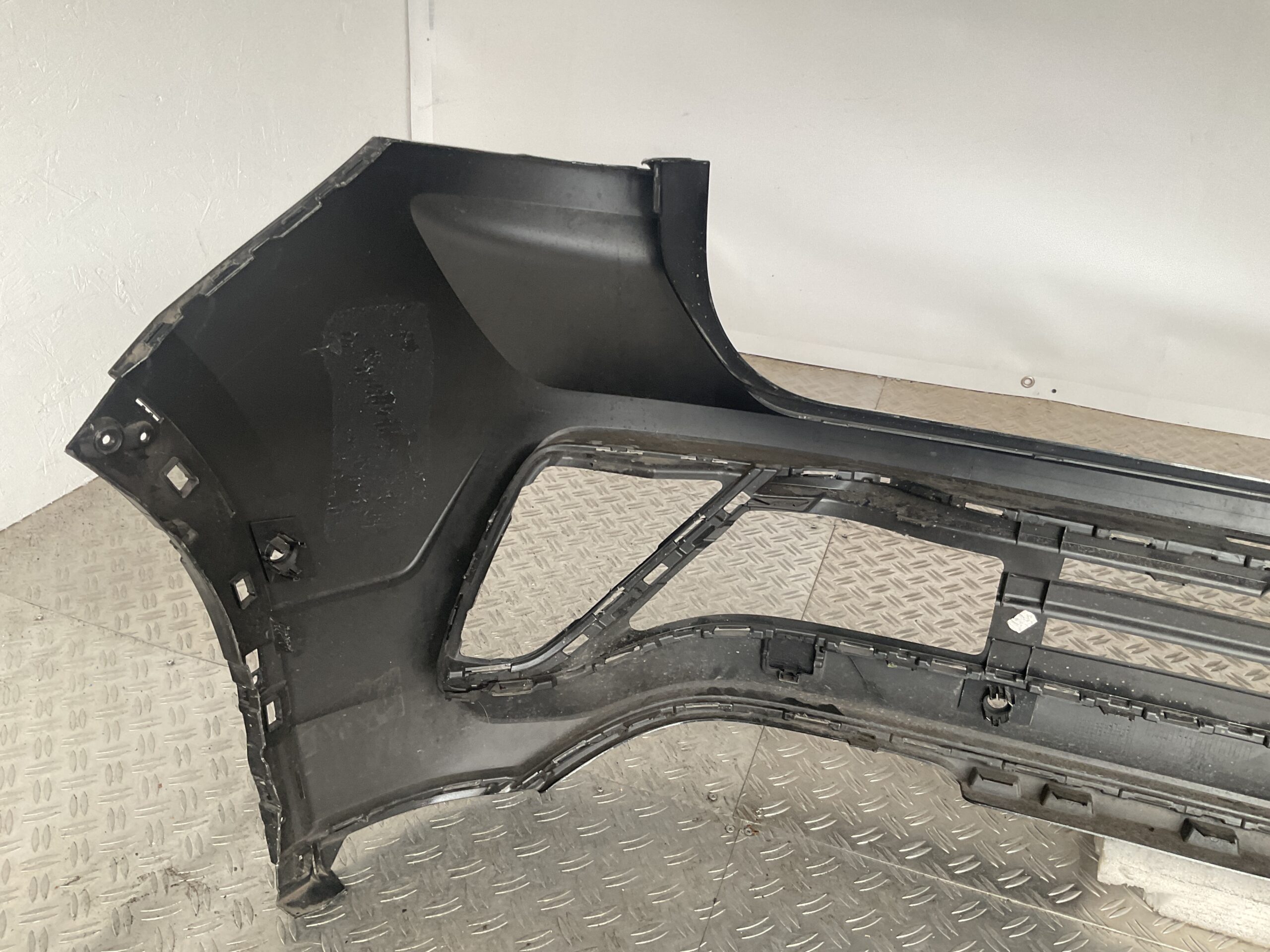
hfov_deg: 61.7
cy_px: 476
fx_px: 1064
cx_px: 635
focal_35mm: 29
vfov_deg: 48.2
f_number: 1.8
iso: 64
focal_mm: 3
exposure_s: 1/120
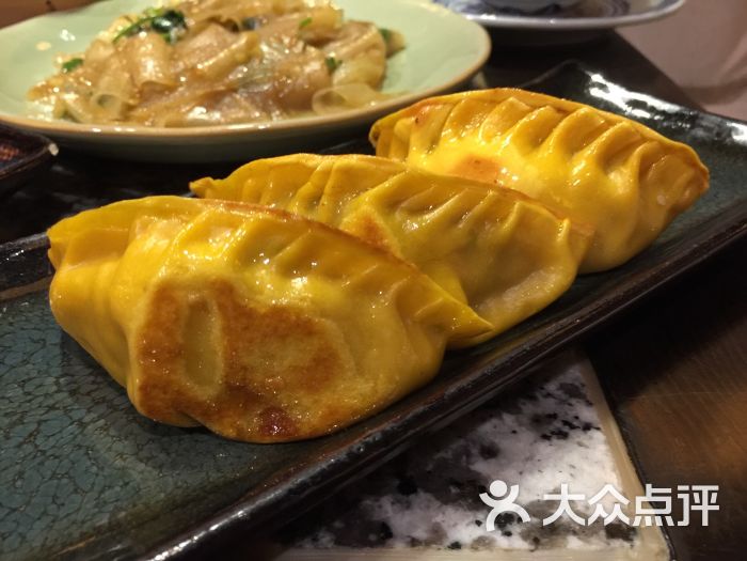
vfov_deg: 48.2
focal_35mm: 29
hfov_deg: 61.7
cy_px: 280
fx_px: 626
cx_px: 374
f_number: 2.2
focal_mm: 4.15
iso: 125
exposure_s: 1/10
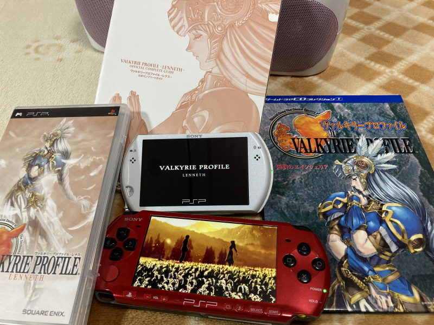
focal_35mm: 28
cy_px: 162
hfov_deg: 63.4
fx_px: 351
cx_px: 217
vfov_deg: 49.7
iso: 200
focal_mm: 3.99
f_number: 1.8
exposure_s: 1/60
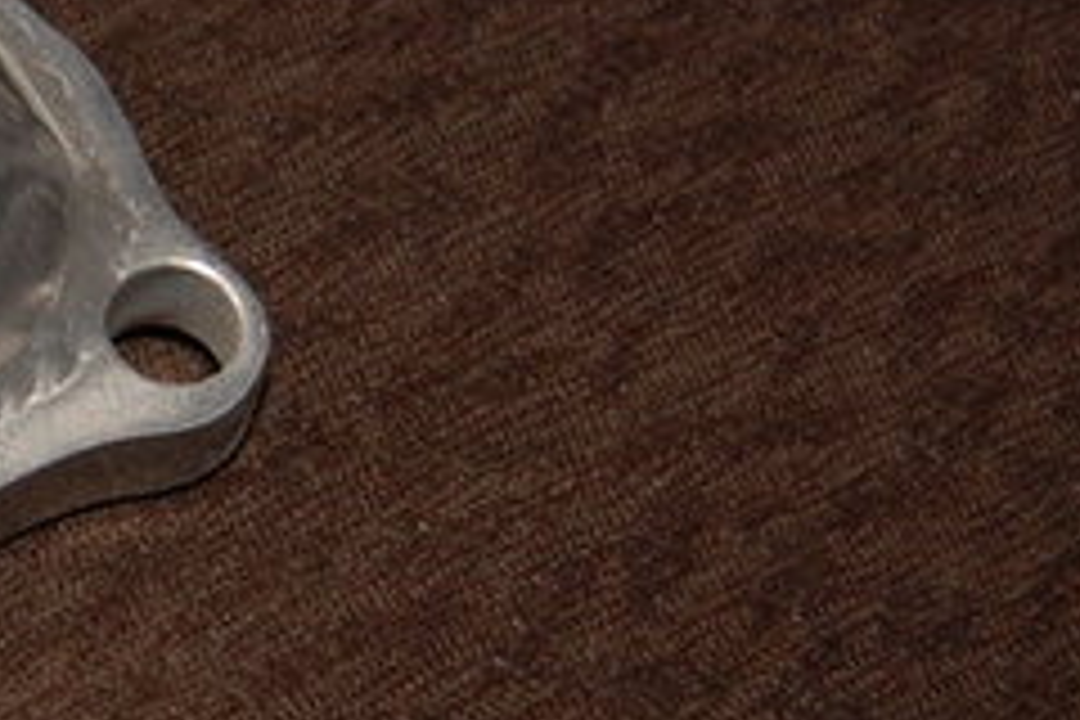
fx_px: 4200
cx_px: -400
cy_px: 418
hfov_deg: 14.0
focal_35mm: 140
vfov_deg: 9.8
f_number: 5
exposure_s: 1/60
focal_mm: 28
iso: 400
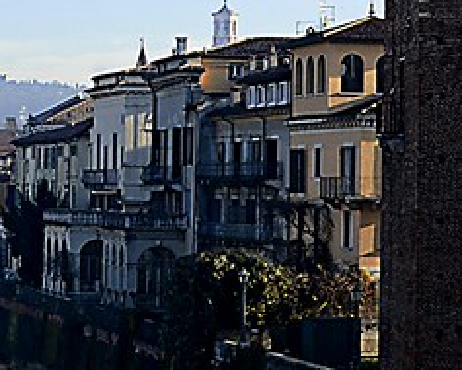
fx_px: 2258
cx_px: 25
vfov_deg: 9.4
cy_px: 127
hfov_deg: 11.6
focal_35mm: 165
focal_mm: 24
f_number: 9
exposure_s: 1/125
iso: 100
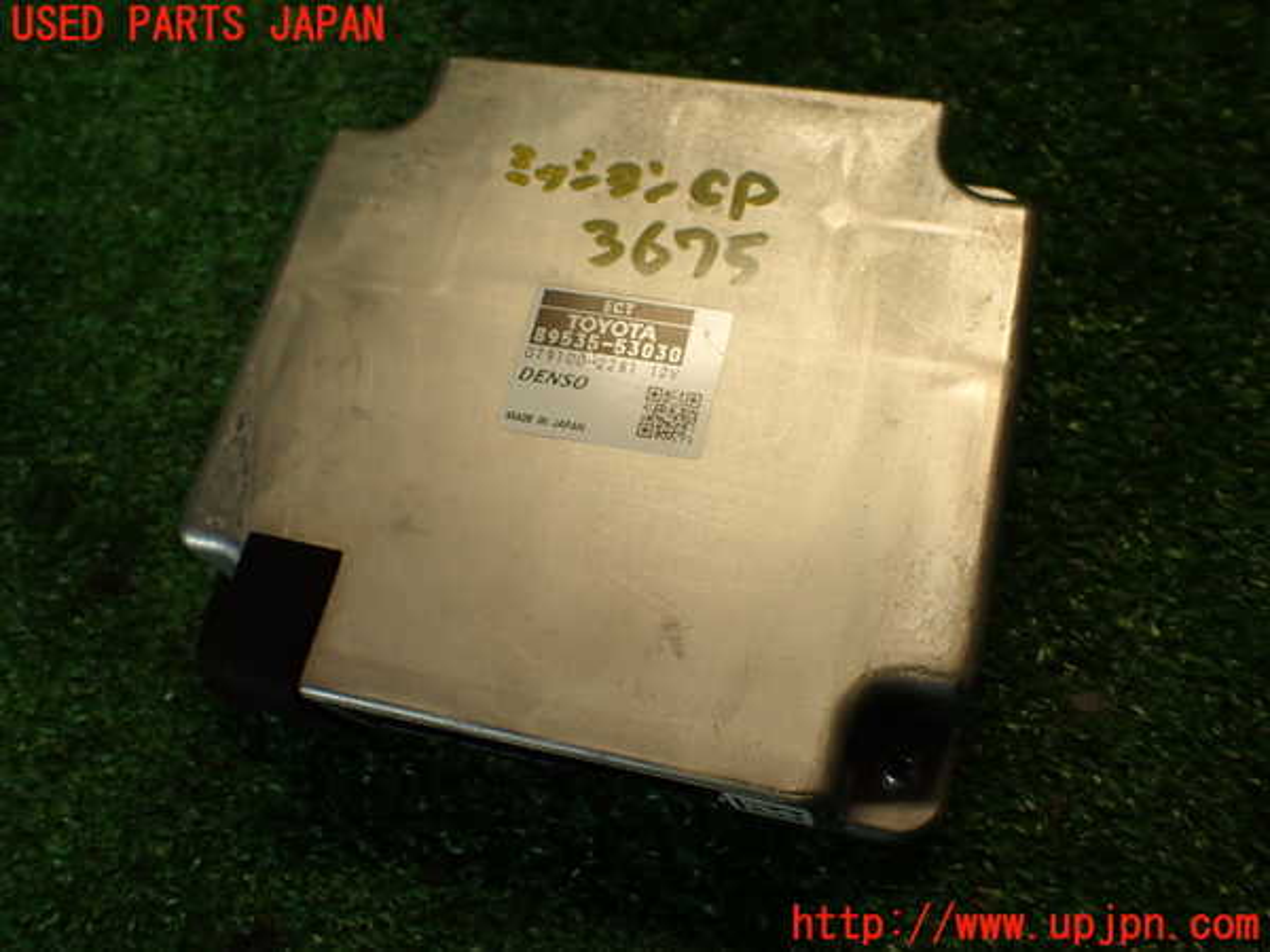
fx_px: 1174
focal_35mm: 32
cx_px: 635
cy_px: 476
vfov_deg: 44.2
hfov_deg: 56.8
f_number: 2.4
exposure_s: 1/60
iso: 125
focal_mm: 5.79
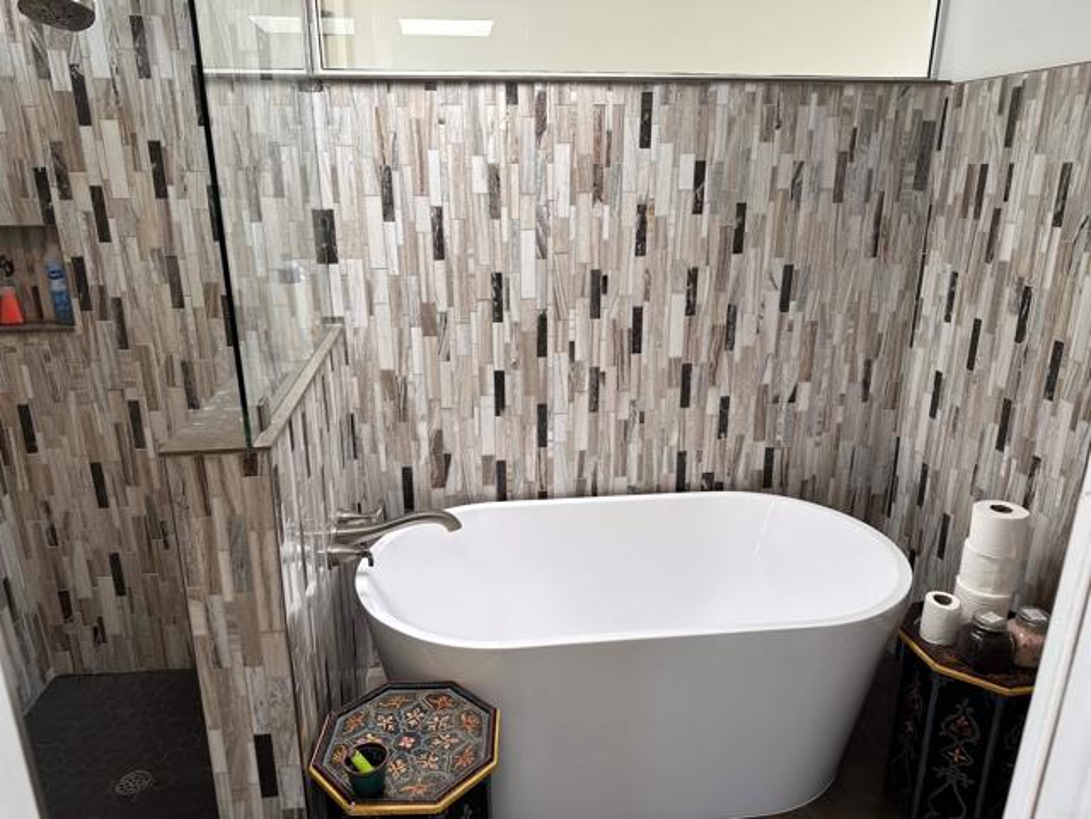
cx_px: 546
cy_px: 410
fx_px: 756
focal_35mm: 24
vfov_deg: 56.8
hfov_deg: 71.6
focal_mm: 6.86
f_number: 1.78
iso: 64
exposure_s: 1/188
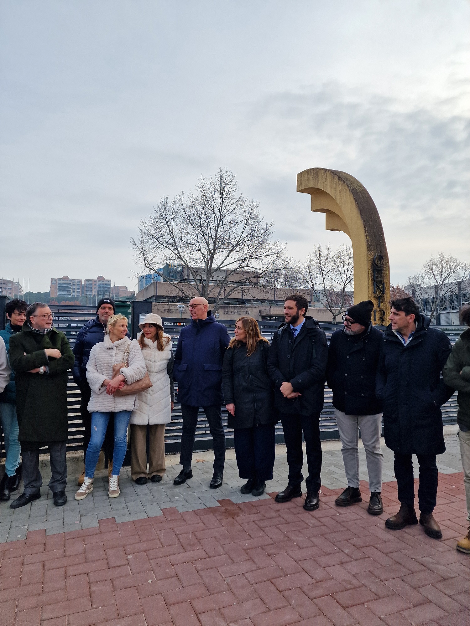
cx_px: 235
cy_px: 313
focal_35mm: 23
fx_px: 416
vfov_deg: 73.9
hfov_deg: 58.9
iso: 50
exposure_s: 1/1072
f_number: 1.8
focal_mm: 6.4
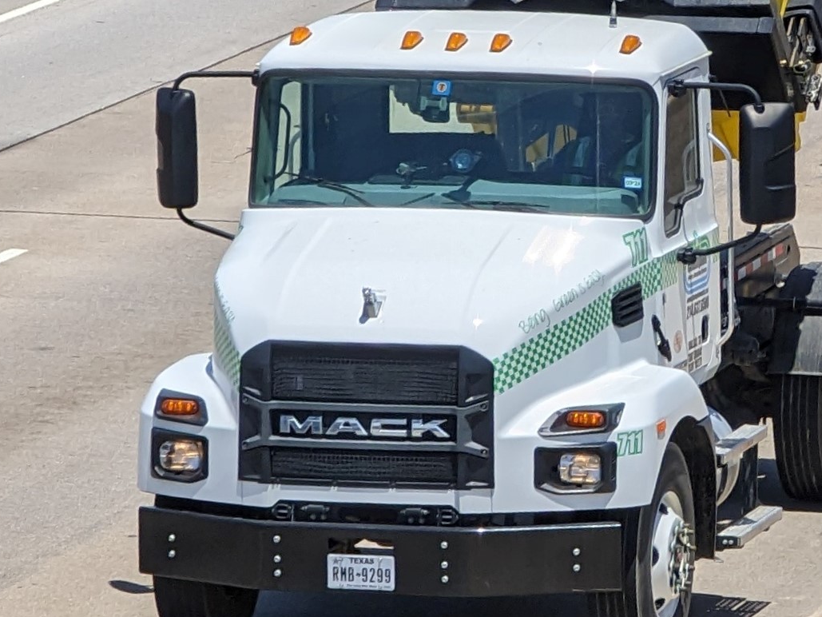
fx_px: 4061
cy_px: 227
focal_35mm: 171
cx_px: 535
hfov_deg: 11.5
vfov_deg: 8.7
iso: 30
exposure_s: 1/644
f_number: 3.5
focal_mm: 19
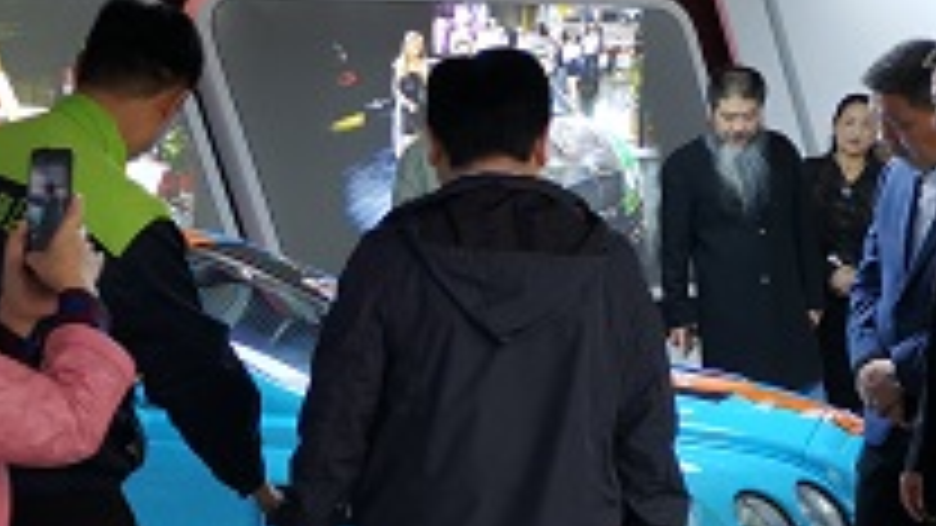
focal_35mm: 85
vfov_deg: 14.2
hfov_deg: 25.0
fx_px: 2110
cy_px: 315
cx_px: 369
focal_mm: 5.58
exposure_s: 1/100
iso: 125
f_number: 1.8
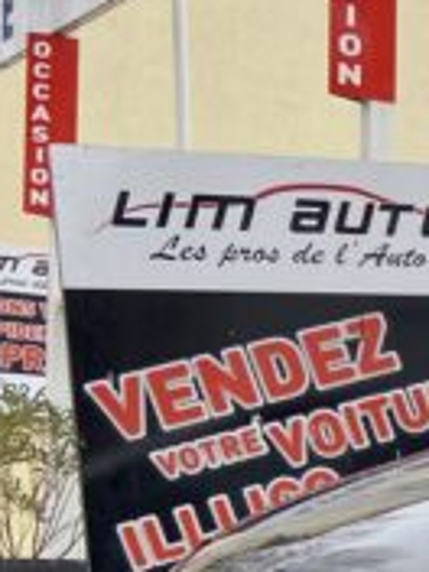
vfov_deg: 16.3
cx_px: 1209
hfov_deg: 10.0
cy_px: 598
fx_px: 1950
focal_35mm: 118
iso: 32
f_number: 1.8
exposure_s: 1/174
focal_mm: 4.25
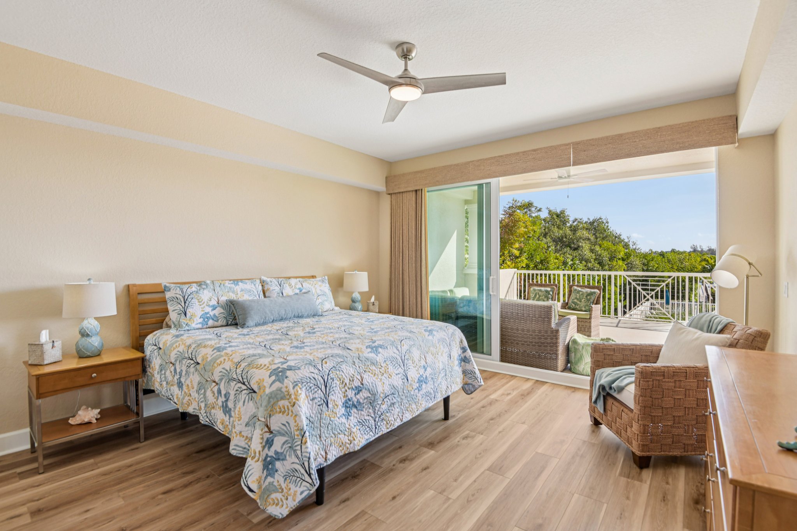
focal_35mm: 16
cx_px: 398
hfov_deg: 96.7
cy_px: 266
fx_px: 354
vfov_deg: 73.7
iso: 400
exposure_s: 1/250
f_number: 8
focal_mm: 16
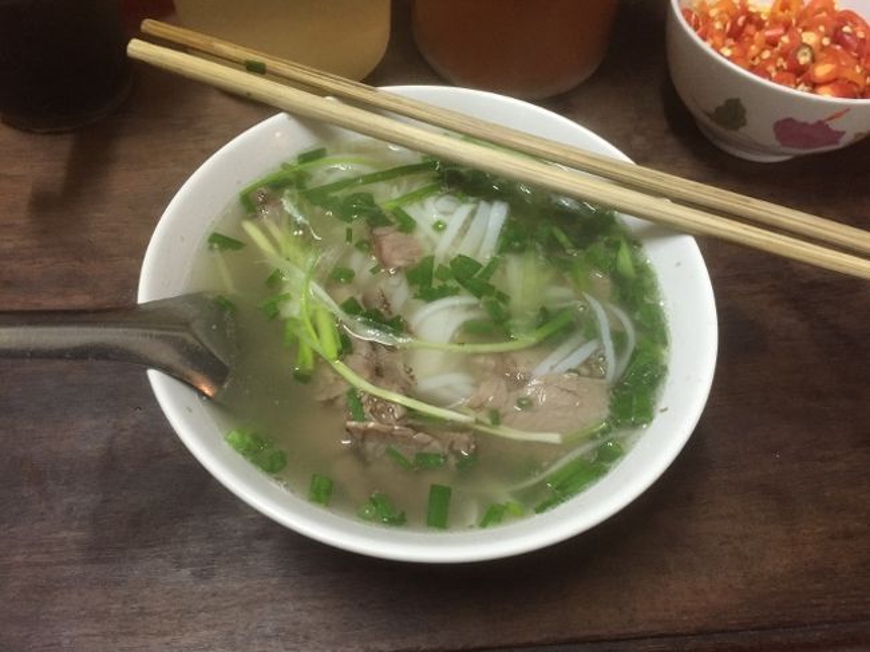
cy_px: 326
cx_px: 435
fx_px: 729
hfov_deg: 61.7
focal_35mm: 29
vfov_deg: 48.2
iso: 250
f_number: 2.2
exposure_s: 1/20
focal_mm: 4.15
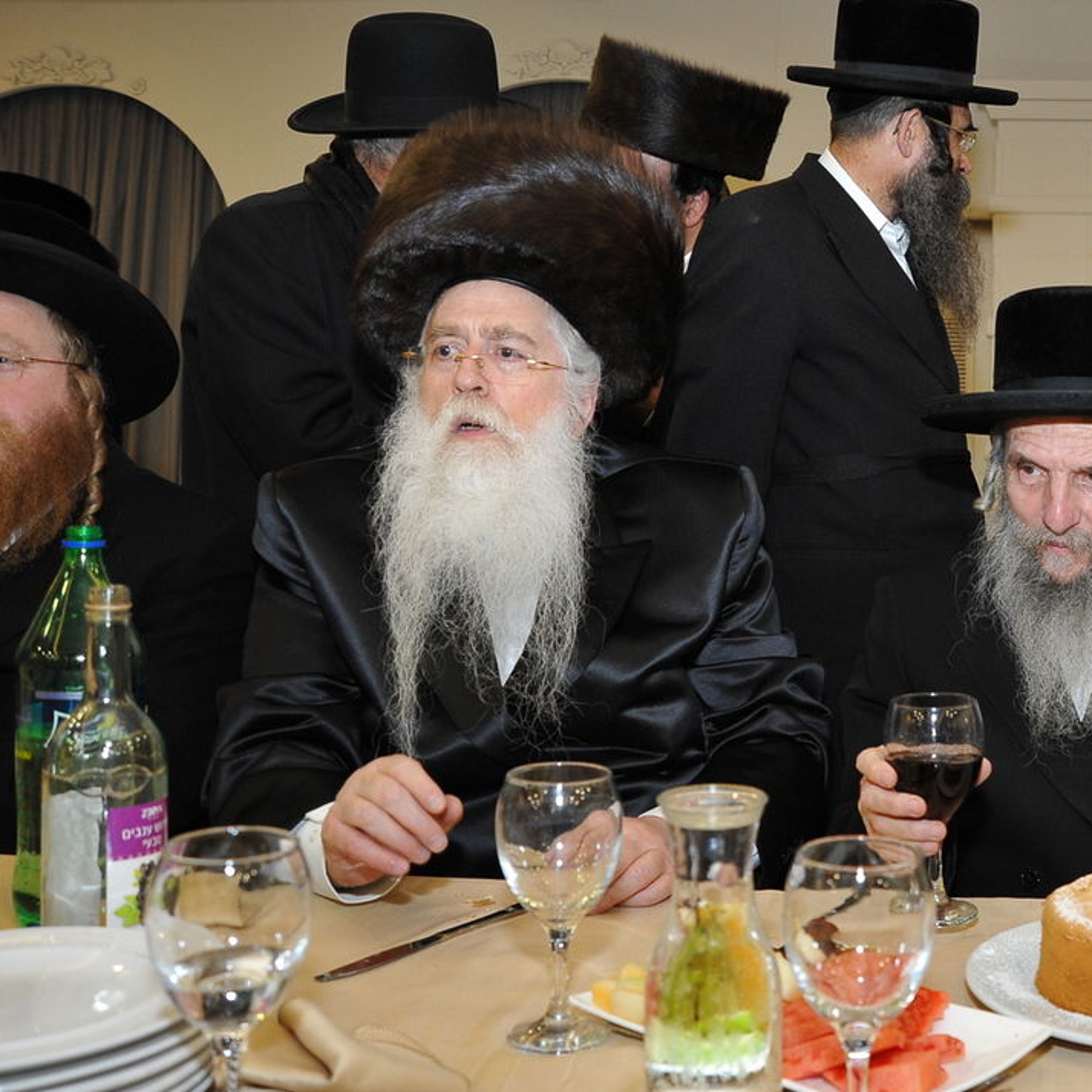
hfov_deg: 39.0
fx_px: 1428
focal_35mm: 40
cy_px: 440
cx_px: 977
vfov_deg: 41.7
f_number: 4
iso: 1600
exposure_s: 1/125
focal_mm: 24
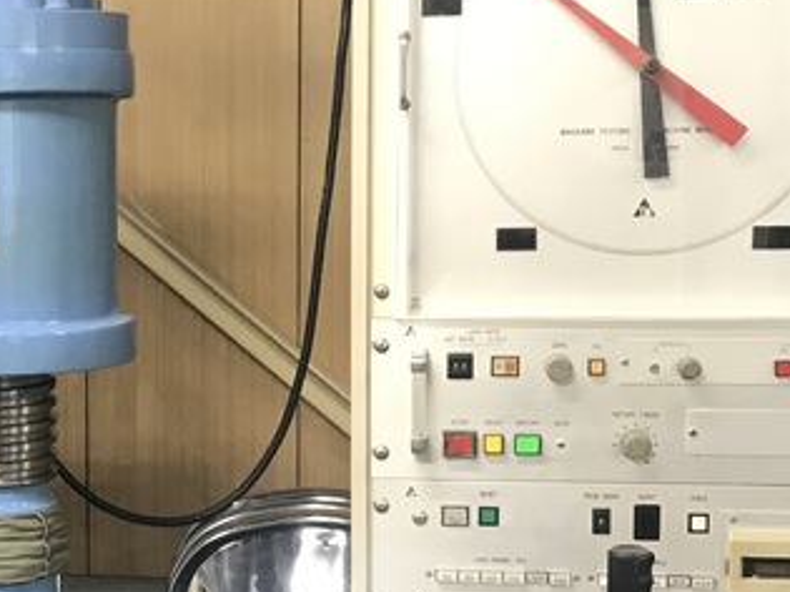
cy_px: 384
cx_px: 120
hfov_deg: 21.6
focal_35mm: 89
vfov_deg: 16.6
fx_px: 2030
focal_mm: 3.99
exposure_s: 1/15
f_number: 1.8
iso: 40
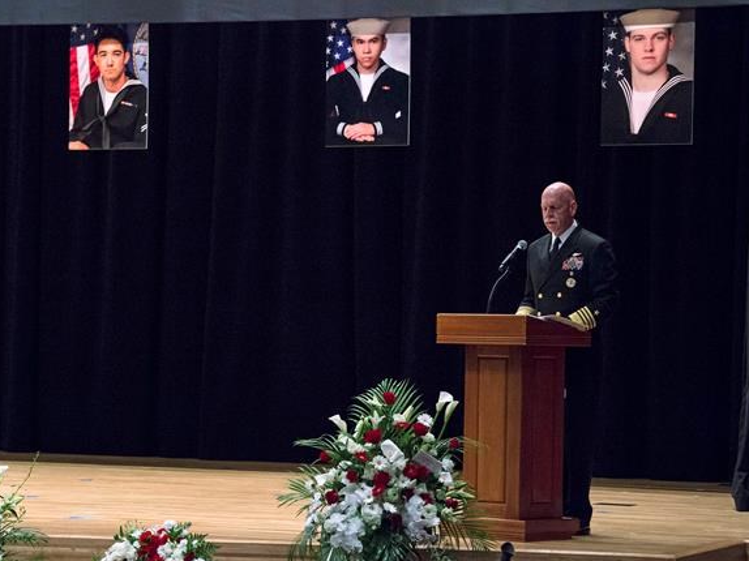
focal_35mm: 122
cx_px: 348
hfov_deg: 16.2
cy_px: 281
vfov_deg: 12.1
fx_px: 2639
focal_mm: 112
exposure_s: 1/125
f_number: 5.6
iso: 8000
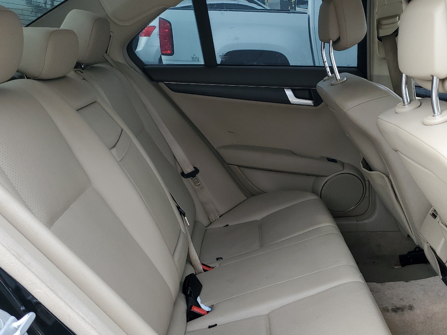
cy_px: 230
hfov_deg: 48.7
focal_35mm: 38
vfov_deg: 37.2
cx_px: 264
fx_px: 491
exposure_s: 1/286
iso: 50
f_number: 1.5
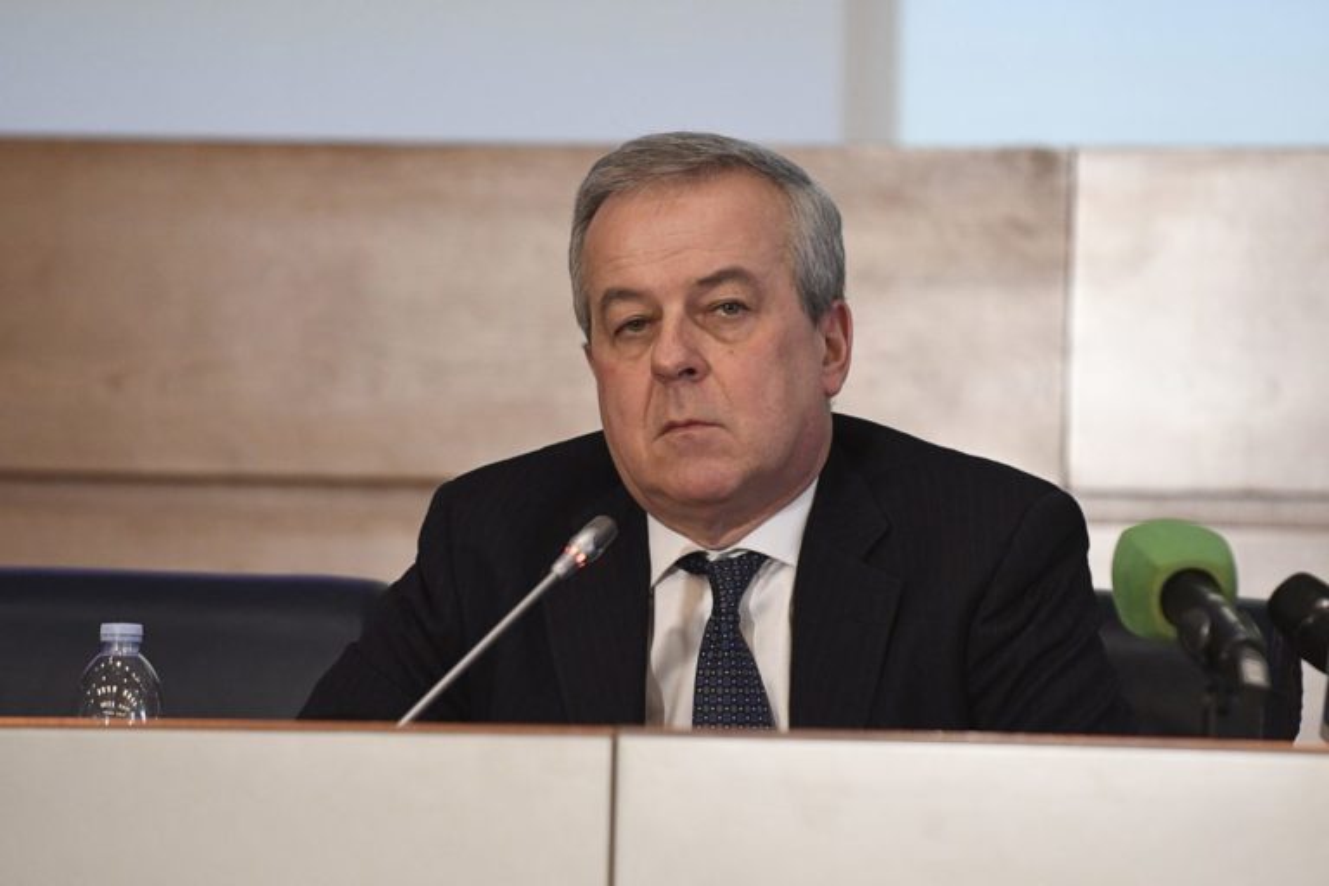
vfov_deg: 4.6
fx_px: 11074
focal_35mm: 300
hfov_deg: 6.9
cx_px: 664
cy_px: 443
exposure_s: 1/250
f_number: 2.8
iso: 2500
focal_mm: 200
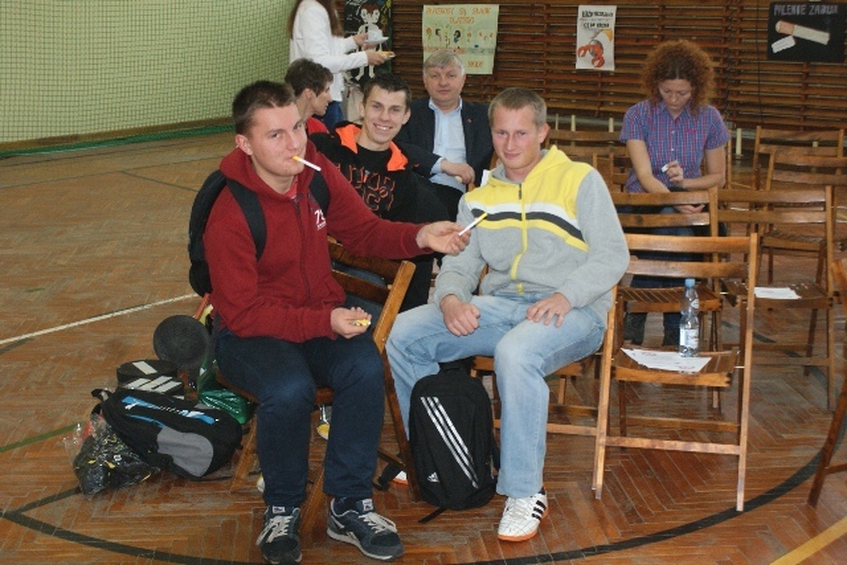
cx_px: 424
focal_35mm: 52
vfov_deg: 25.8
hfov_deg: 37.8
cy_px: 282
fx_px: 1235
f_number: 5.6
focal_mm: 35
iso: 400
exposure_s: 1/60
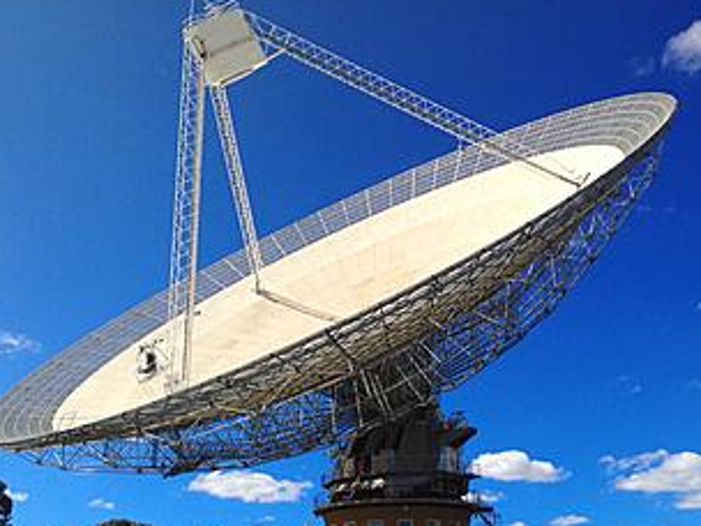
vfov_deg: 31.4
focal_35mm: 46
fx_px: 932
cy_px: 314
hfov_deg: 41.2
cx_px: 376
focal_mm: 4.28
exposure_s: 1/890
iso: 64
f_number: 2.4
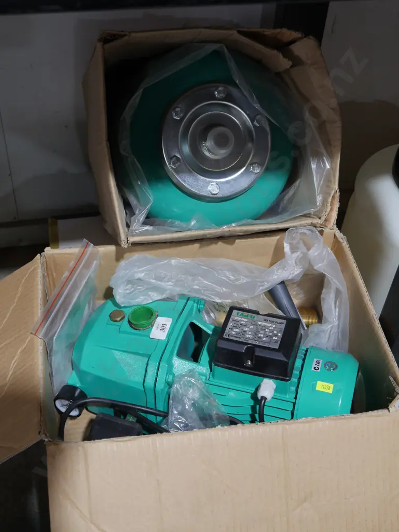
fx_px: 706
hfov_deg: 31.5
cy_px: 266
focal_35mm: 46
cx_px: 200
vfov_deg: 41.2
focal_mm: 23
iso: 800
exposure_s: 1/60
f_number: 5.1
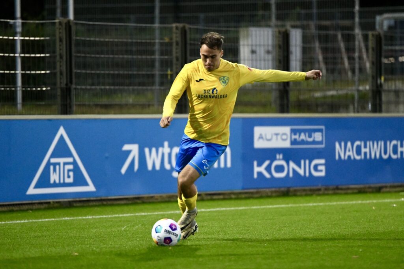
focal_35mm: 200
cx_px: 202
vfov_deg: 6.9
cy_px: 134
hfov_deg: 10.3
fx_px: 2244
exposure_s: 1/1600
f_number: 2.8
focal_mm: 200
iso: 8000
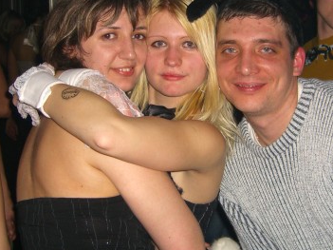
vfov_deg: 22.6
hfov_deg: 29.8
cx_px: 187
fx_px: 625
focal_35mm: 65
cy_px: 106
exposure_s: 1/60
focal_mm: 7.9
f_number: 2.8
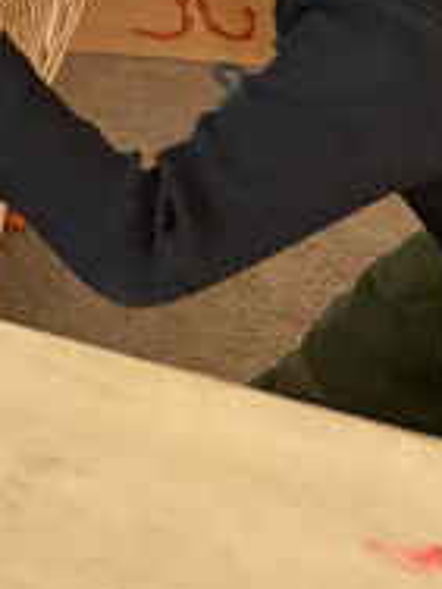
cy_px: -179
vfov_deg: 16.8
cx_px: -194
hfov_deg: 12.8
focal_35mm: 110
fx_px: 1873
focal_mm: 3.3
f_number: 2.4
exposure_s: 1/33
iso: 400
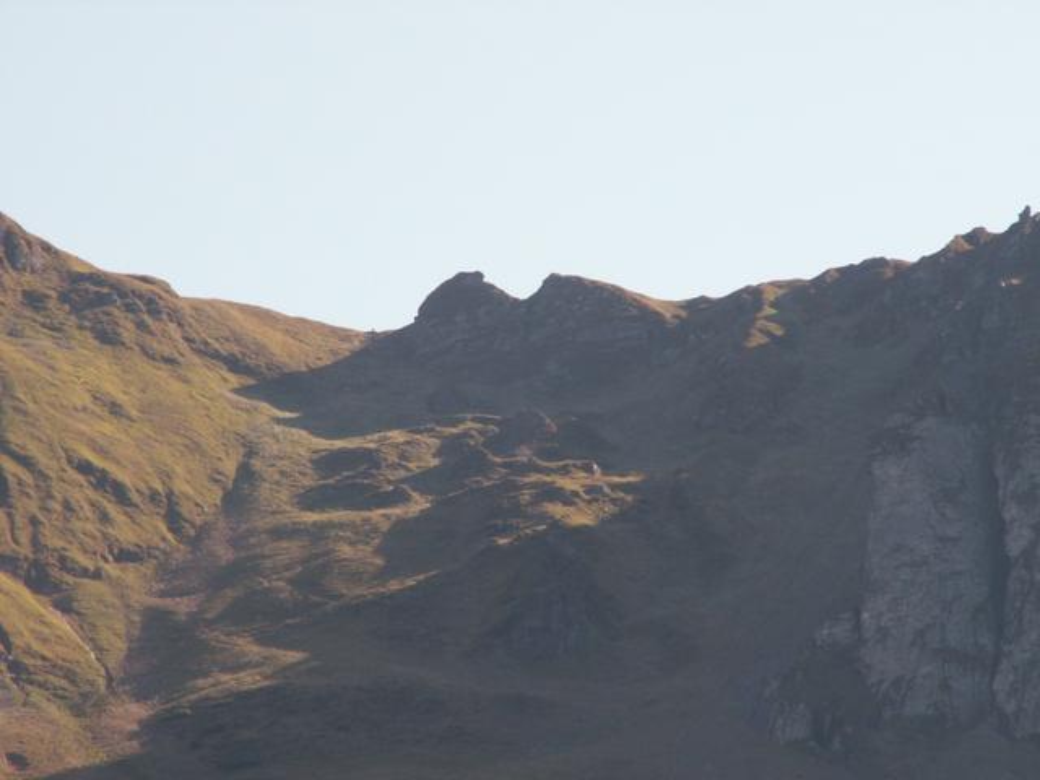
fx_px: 7180
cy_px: 390
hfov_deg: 8.3
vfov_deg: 6.2
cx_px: 520
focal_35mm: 239
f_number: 7.1
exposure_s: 1/100
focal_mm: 39.09
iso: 50
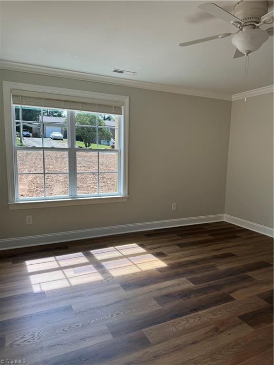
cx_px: 137
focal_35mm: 24
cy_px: 182
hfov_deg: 56.8
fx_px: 253
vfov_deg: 71.6
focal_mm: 6.86
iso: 80
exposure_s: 1/518
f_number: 1.78
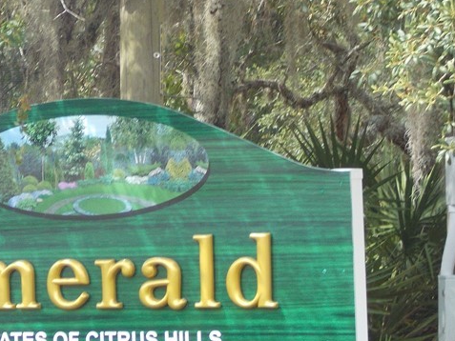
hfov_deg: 7.1
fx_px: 3668
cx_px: 85
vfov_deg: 5.3
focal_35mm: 279
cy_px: 86
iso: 125
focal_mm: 23
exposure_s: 1/60
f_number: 6.5
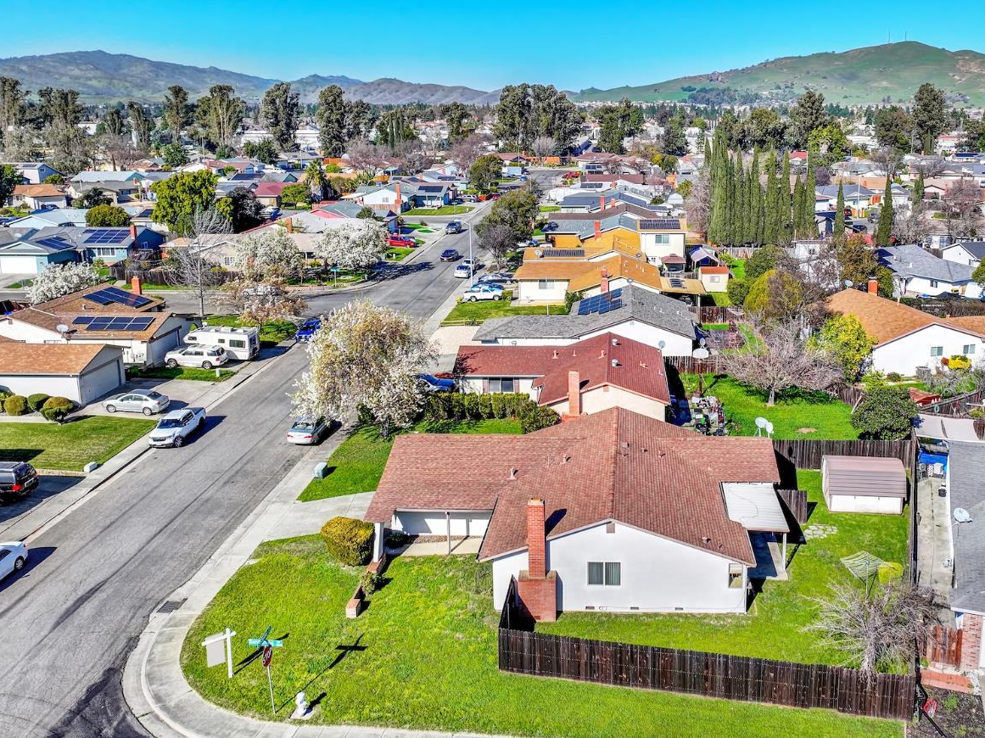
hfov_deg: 57.8
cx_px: 599
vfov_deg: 45.2
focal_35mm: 31
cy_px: 292
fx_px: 882
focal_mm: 12.3
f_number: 2.8
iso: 140
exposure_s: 1/2500
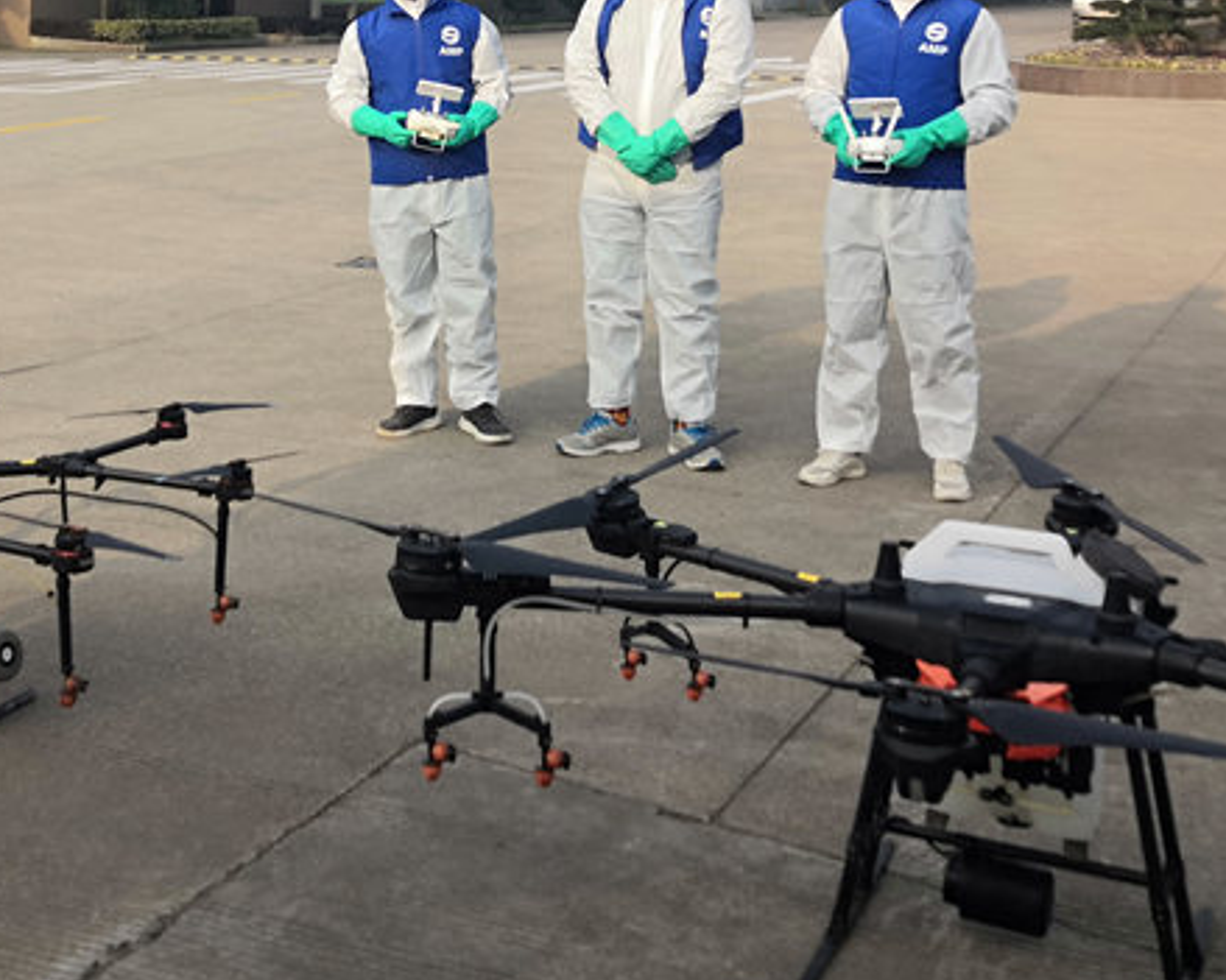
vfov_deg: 30.8
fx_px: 1741
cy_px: 223
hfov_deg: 38.6
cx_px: 497
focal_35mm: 48
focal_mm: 3.95
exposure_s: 1/464
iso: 50
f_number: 1.8
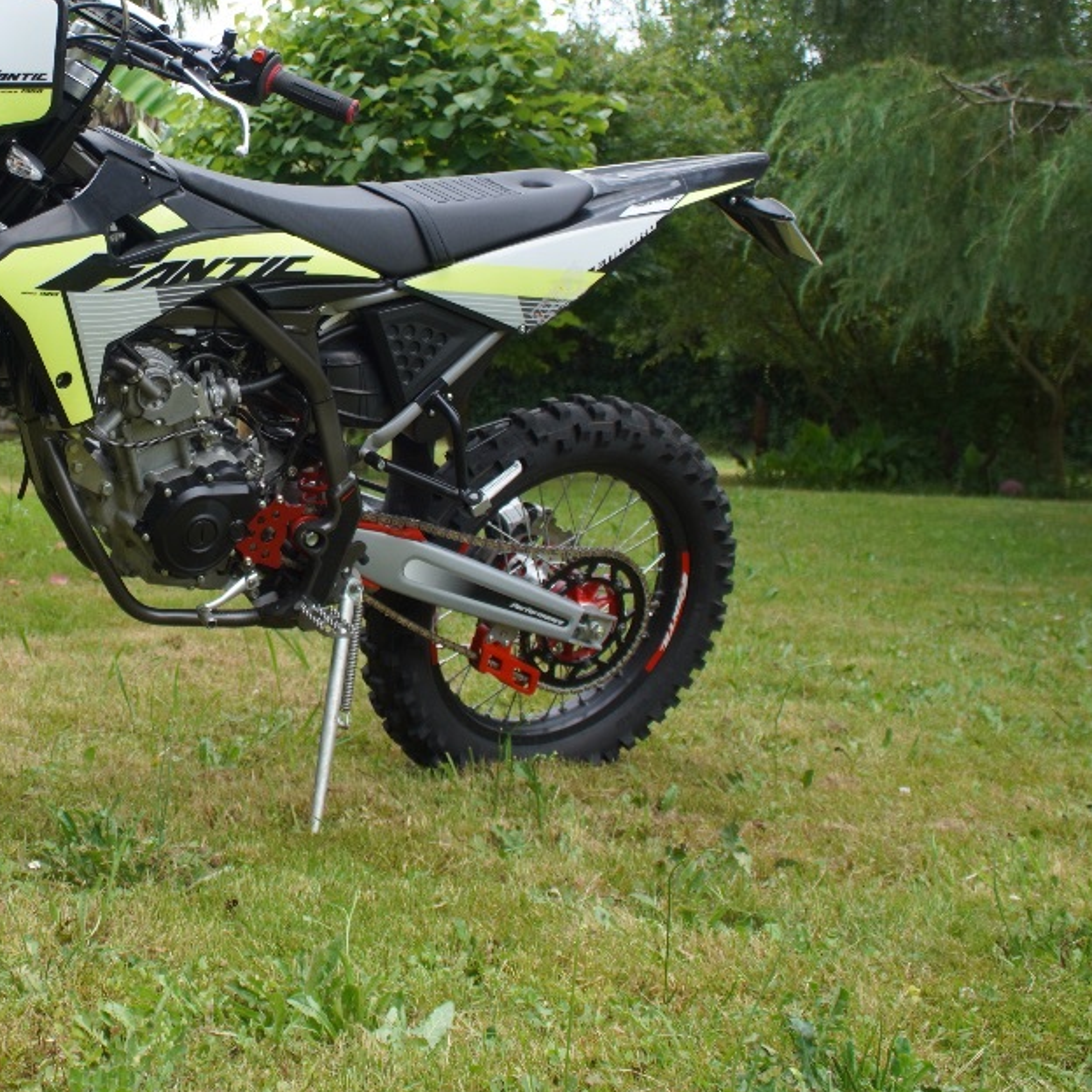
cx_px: 168
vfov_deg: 30.9
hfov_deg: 30.2
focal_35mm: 55
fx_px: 1958
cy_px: 375
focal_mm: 21
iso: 100
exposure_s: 1/200
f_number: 4
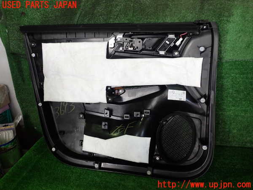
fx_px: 219
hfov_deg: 60.0
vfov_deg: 46.8
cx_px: 126
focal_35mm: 30
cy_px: 95
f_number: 2.3
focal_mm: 5.4
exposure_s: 1/50
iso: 200
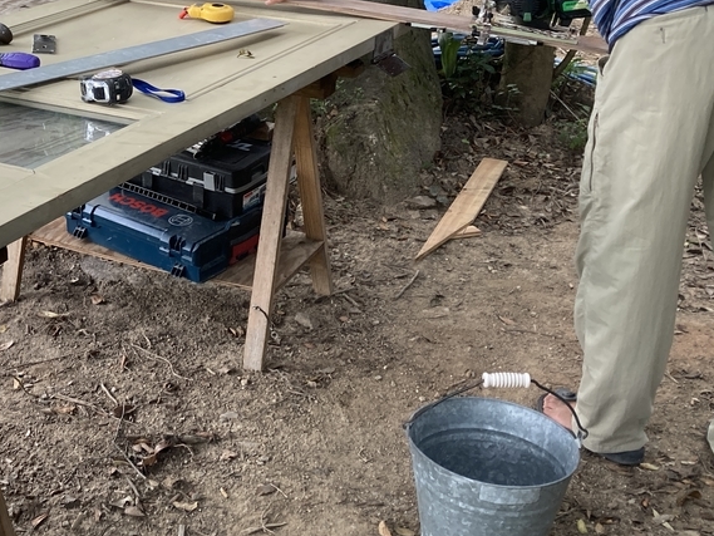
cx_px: 139
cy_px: 152
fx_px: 1217
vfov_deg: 24.6
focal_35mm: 59
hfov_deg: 31.8
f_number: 1.8
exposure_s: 1/121
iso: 80
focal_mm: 3.99
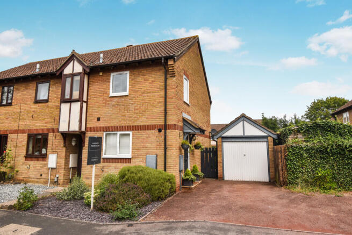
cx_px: 176
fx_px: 205
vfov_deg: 59.5
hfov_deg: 81.2
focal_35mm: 21
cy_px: 118
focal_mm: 14
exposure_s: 1/250
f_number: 8
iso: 100
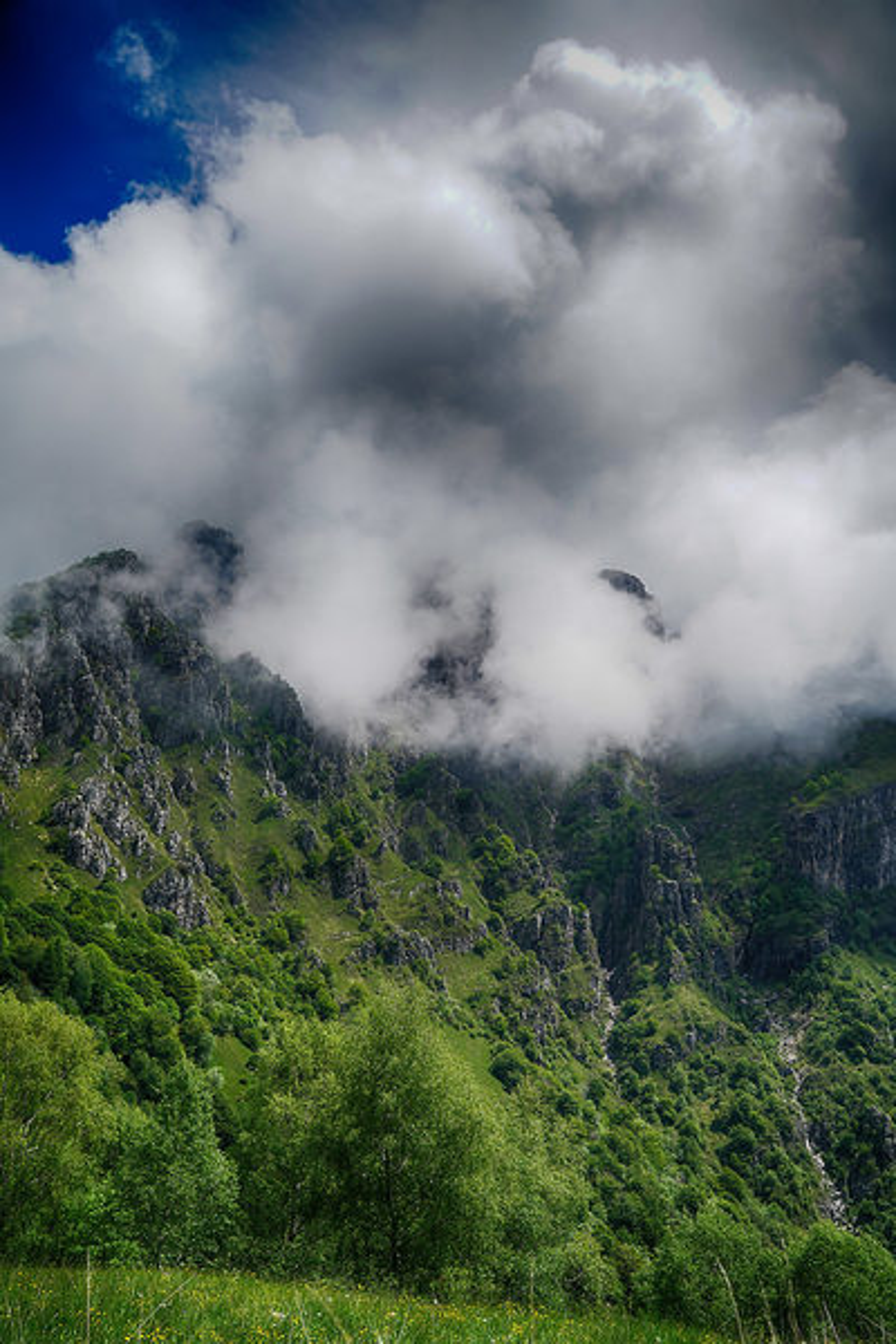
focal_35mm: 29
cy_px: 672
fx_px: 1083
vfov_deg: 63.7
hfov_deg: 45.0
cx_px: 448
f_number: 9
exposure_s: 1/250
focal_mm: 29
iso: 125
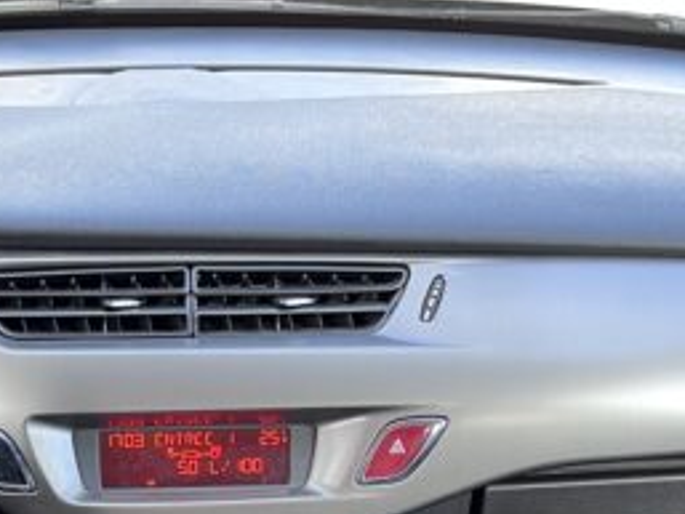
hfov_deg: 23.8
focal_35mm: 81
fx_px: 1604
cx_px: 152
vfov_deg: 16.4
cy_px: 794
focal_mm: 5.1
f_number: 1.6
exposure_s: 1/92
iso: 125
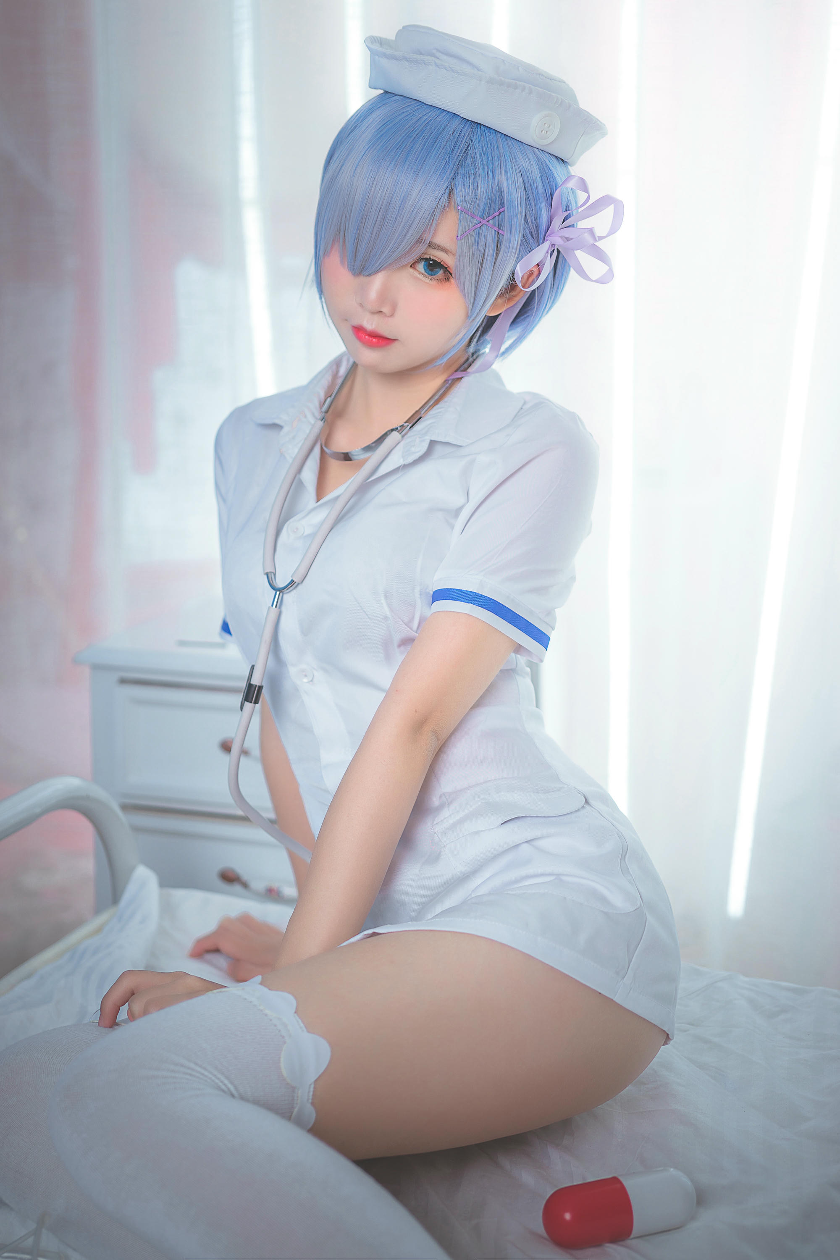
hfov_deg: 27.0
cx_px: 420
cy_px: 630
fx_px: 1750
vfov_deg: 39.6
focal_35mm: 50
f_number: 2.8
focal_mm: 50
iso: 100
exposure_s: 1/125
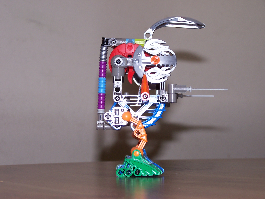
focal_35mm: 105
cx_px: 132
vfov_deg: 14.1
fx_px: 804
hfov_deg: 18.7
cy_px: 100
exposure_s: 1/90
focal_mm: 17.5
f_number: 3.2
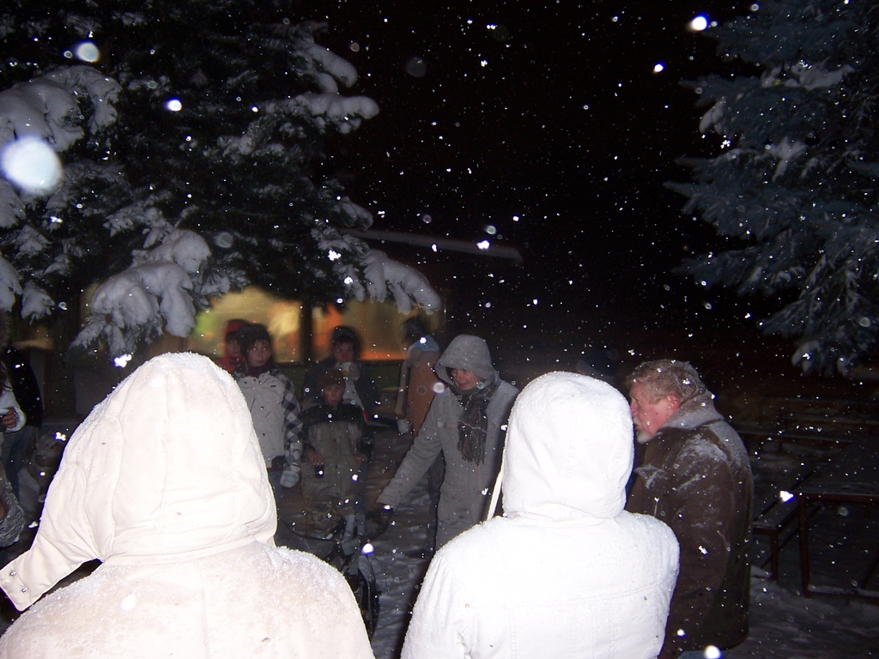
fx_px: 838
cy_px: 330
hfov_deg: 55.4
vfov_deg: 42.9
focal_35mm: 33
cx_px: 440
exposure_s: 1/2
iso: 80
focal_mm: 5.5
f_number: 2.8
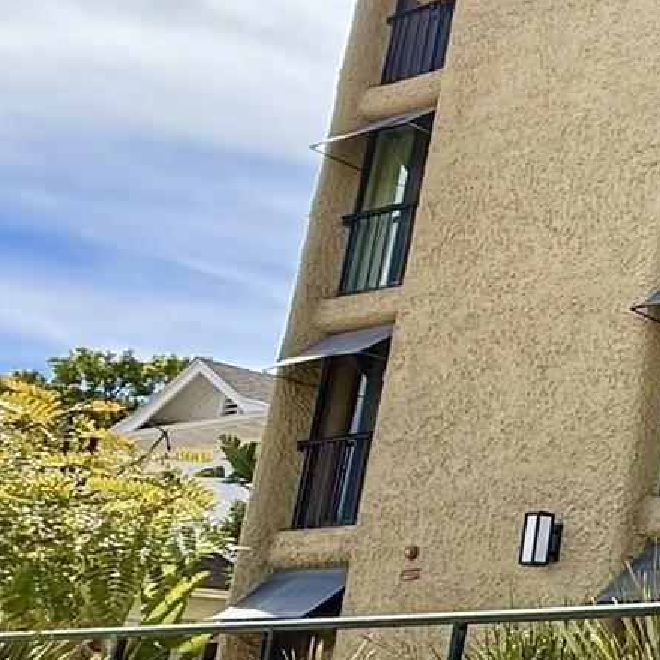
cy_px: 429
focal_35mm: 54
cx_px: 1245
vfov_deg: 31.4
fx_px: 1165
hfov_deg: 20.2
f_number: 2.2
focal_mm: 2.22
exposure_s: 1/1125
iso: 64
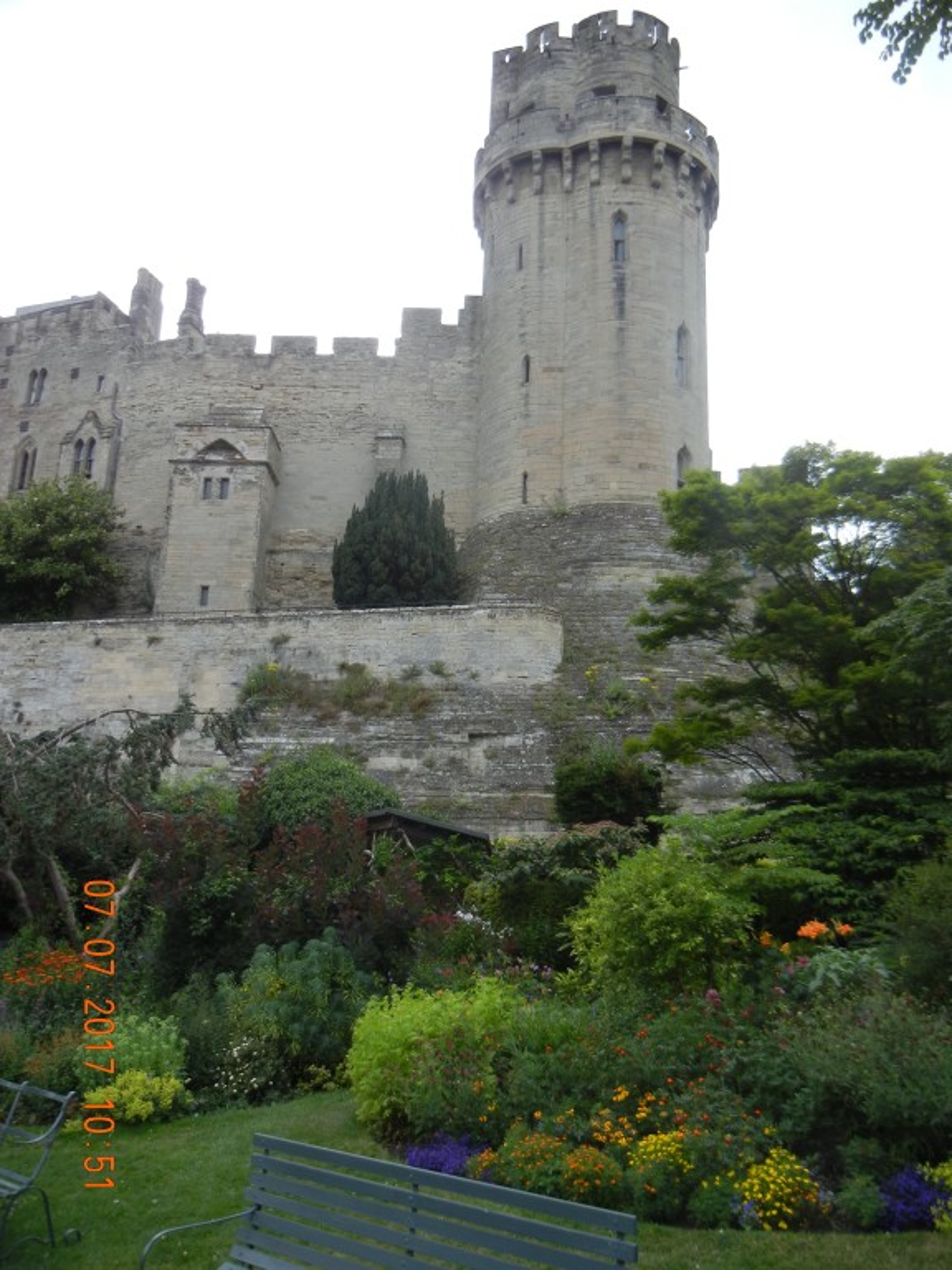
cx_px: 476
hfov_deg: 46.8
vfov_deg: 60.0
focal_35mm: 30
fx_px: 1100
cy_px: 635
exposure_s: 1/528
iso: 160
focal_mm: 5.4
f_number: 3.5
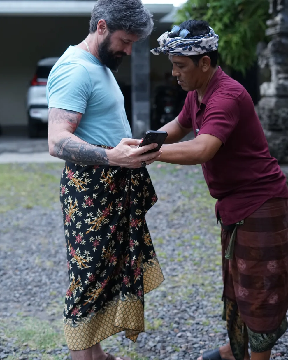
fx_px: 607
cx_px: 144
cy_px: 168
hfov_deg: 26.7
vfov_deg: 33.0
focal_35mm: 57
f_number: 2.8
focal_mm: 50
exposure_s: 1/800
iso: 1600
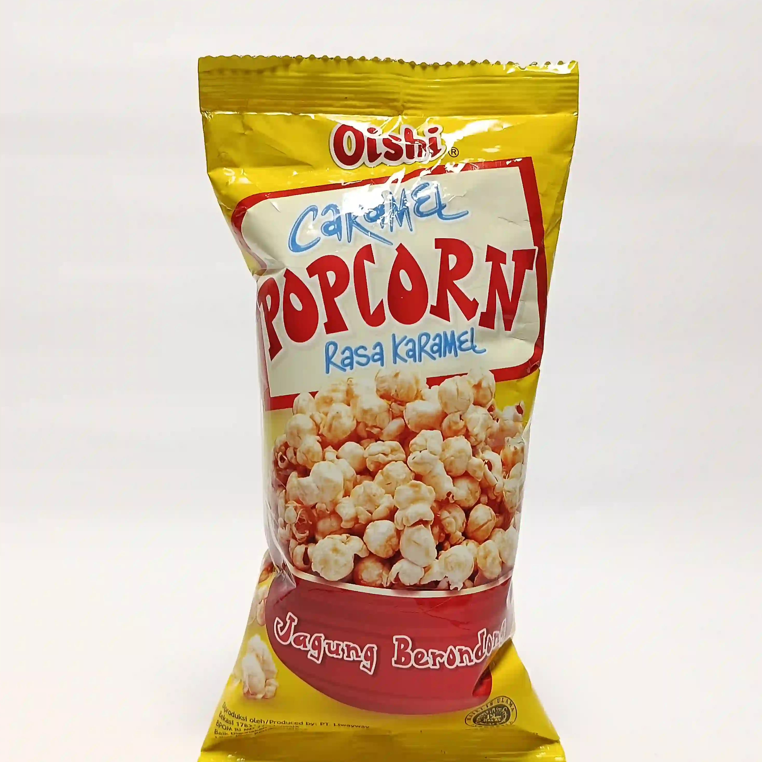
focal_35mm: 42
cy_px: 374
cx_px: 380
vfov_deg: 40.0
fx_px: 1046
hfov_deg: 40.0
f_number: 1.7
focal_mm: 5.24
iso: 369
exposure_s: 1/100
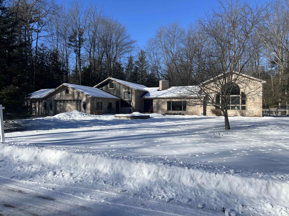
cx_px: 144
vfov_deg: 53.1
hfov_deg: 67.3
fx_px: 217
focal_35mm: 26
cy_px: 108
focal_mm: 5.7
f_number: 1.5
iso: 50
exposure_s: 1/5319
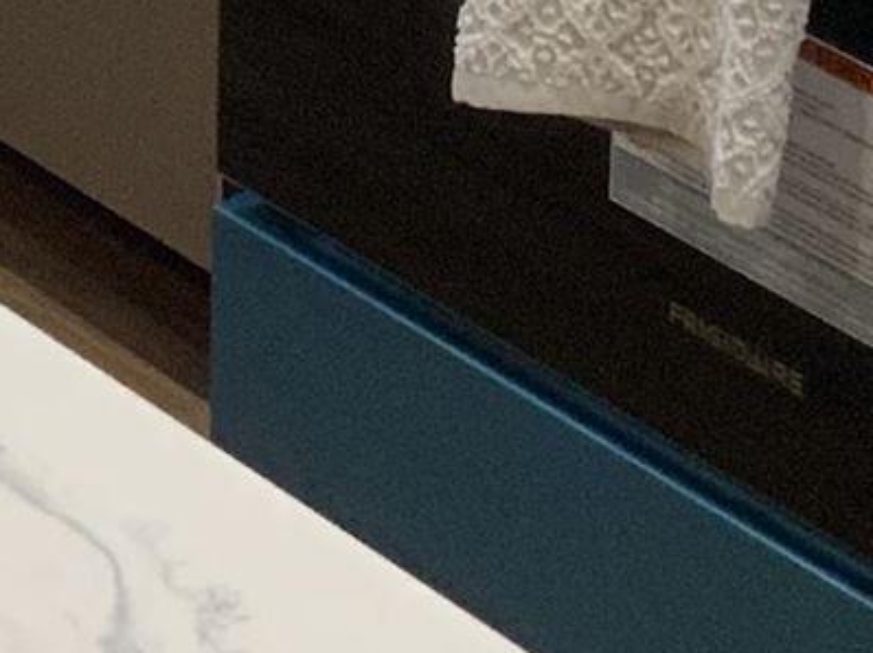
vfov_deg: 6.2
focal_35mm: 224
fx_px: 5646
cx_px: 31
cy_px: -1234
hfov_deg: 8.8
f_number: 1.8
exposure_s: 1/60
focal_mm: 3
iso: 80
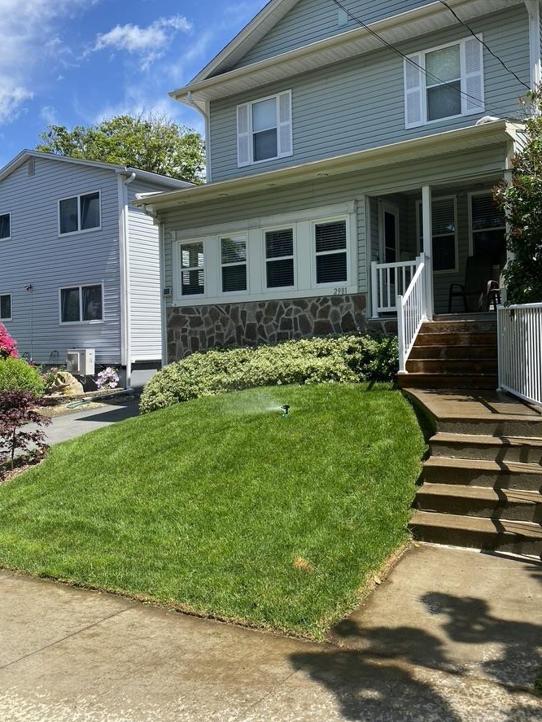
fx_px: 626
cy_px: 338
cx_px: 276
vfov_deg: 59.9
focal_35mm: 30
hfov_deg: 46.8
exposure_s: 1/1565
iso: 32
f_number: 1.8
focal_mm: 4.25
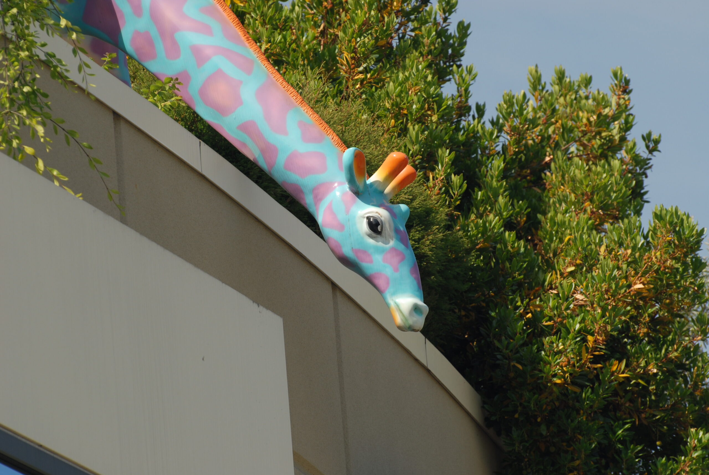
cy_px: 238
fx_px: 6211
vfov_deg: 4.4
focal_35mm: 315
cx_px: 354
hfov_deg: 6.5
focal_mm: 210
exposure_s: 1/100
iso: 100
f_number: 7.1
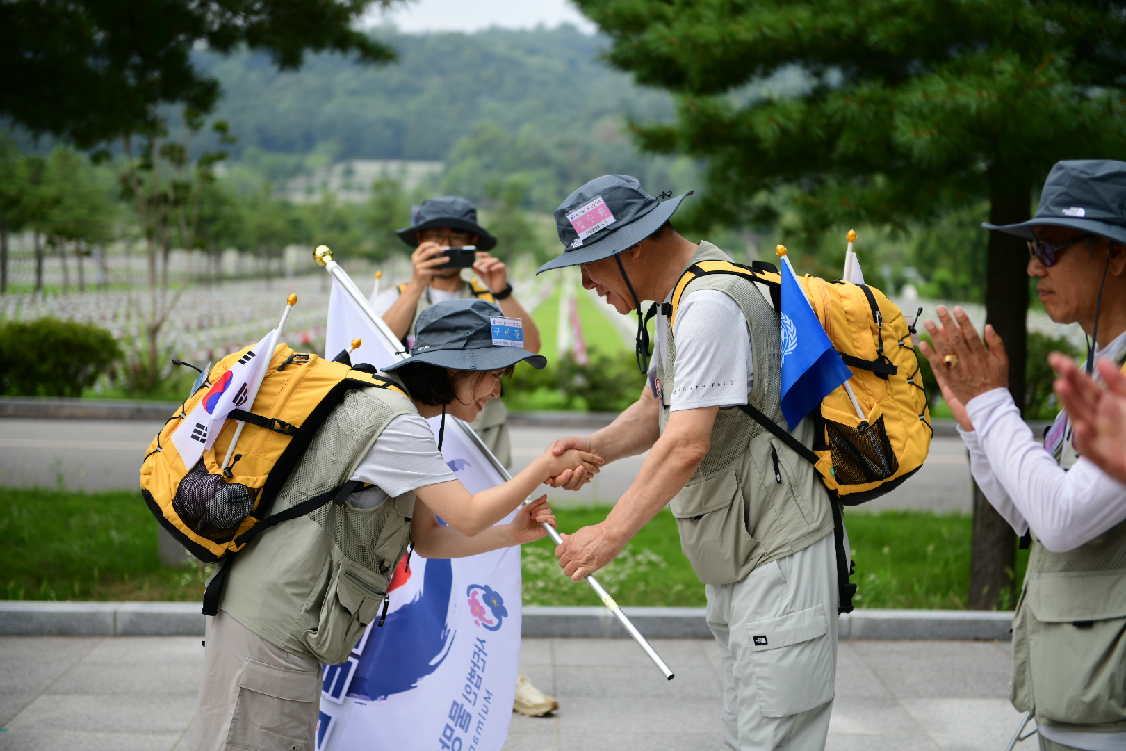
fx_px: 2189
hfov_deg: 28.8
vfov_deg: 19.5
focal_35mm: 70
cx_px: 563
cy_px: 376
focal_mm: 70
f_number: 2.8
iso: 100
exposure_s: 1/800
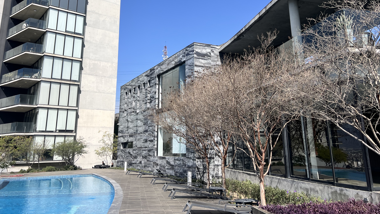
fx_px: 312
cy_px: 59
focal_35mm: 31
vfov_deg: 37.1
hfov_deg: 62.6
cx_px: 184
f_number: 1.5
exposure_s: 1/4831
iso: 50
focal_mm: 5.7
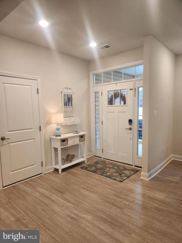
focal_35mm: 23
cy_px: 122
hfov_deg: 58.9
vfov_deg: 73.9
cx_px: 91
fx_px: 161
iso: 200
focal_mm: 5.4
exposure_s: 1/120
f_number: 1.8
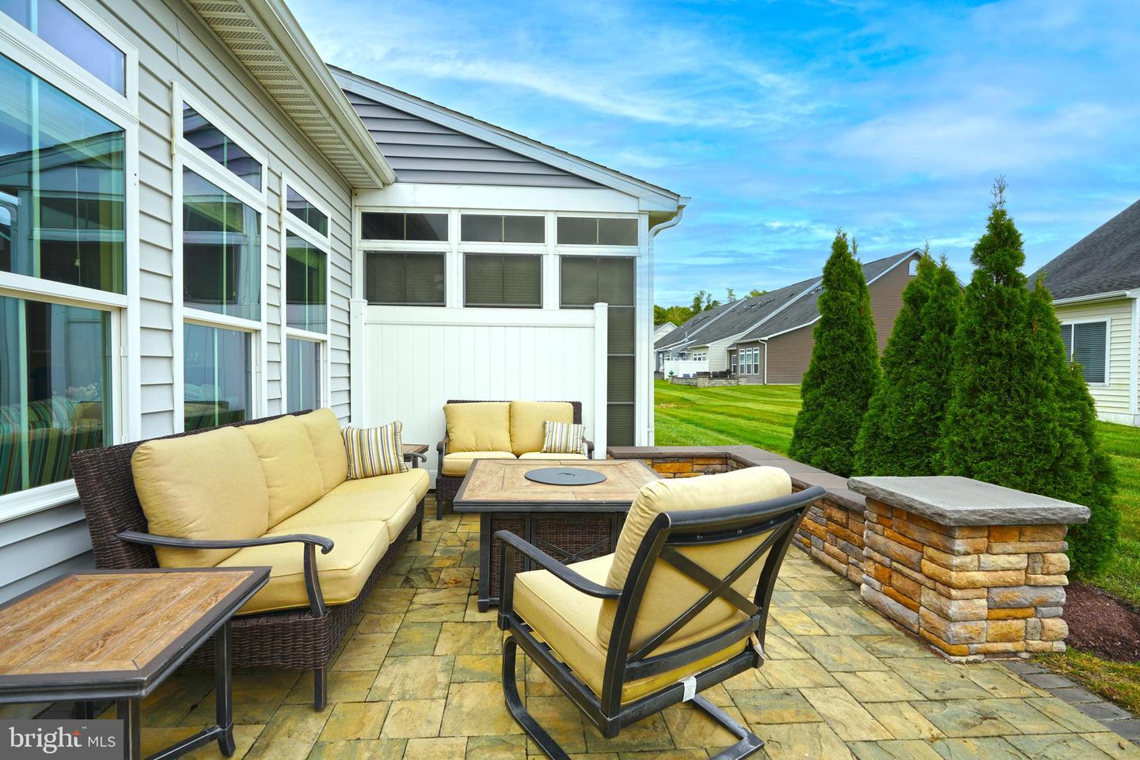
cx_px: 570
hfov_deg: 96.7
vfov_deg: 73.7
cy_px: 380
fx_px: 507
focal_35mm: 16
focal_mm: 16
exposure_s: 1/100
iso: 100
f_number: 7.1
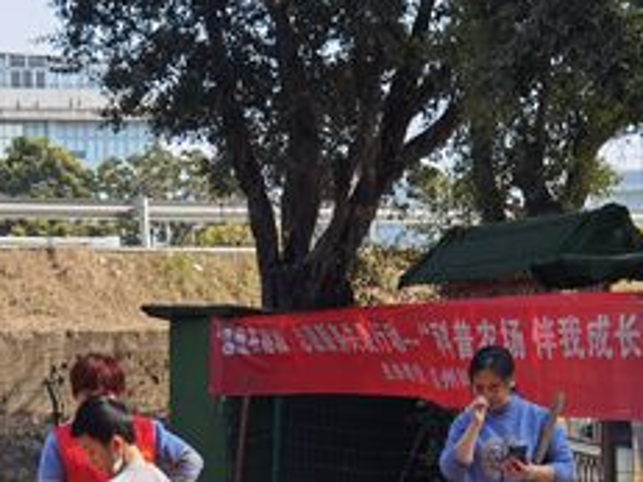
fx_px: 1931
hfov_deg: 18.7
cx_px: 136
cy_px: 482
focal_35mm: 104
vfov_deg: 14.0
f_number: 1.9
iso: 50
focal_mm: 6.71
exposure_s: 1/2370
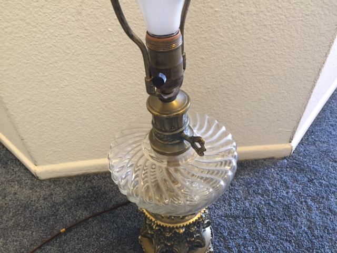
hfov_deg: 61.7
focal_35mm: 29
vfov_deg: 48.2
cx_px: 168
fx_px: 282
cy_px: 126
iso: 200
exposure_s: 1/30
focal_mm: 4.15
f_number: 2.2
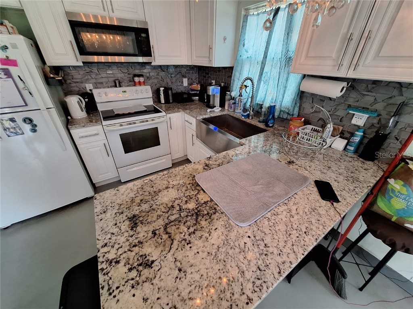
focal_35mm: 13
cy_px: 154
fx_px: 155
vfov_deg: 89.9
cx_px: 206
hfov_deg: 106.2
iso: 250
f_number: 2.2
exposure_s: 1/24
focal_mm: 1.74
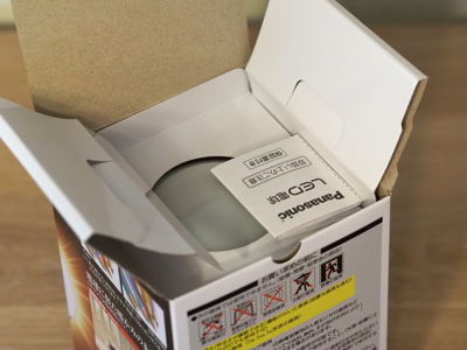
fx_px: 1619
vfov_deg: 12.3
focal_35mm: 120
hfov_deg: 16.4
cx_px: 234
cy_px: 175
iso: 2500
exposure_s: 1/125
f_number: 4
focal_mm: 60
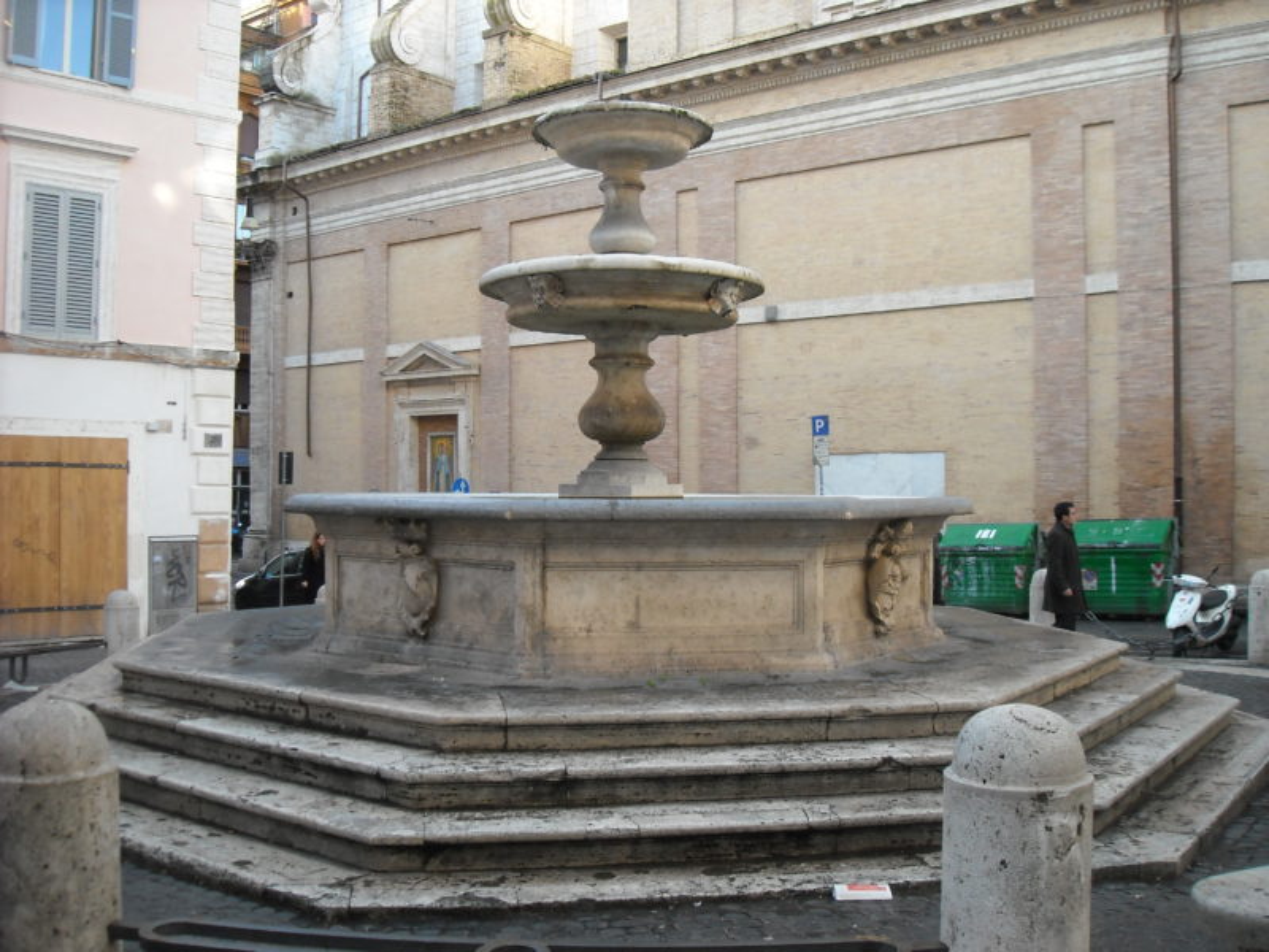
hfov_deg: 52.6
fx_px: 1283
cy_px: 476
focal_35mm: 35
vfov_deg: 40.7
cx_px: 634
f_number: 2.8
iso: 161
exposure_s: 1/239
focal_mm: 5.7
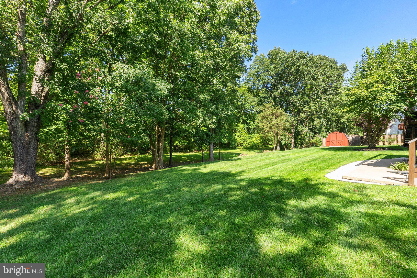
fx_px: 174
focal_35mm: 15
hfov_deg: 100.4
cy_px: 139
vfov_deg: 77.3
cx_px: 208
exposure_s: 1/400
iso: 800
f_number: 8
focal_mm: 10
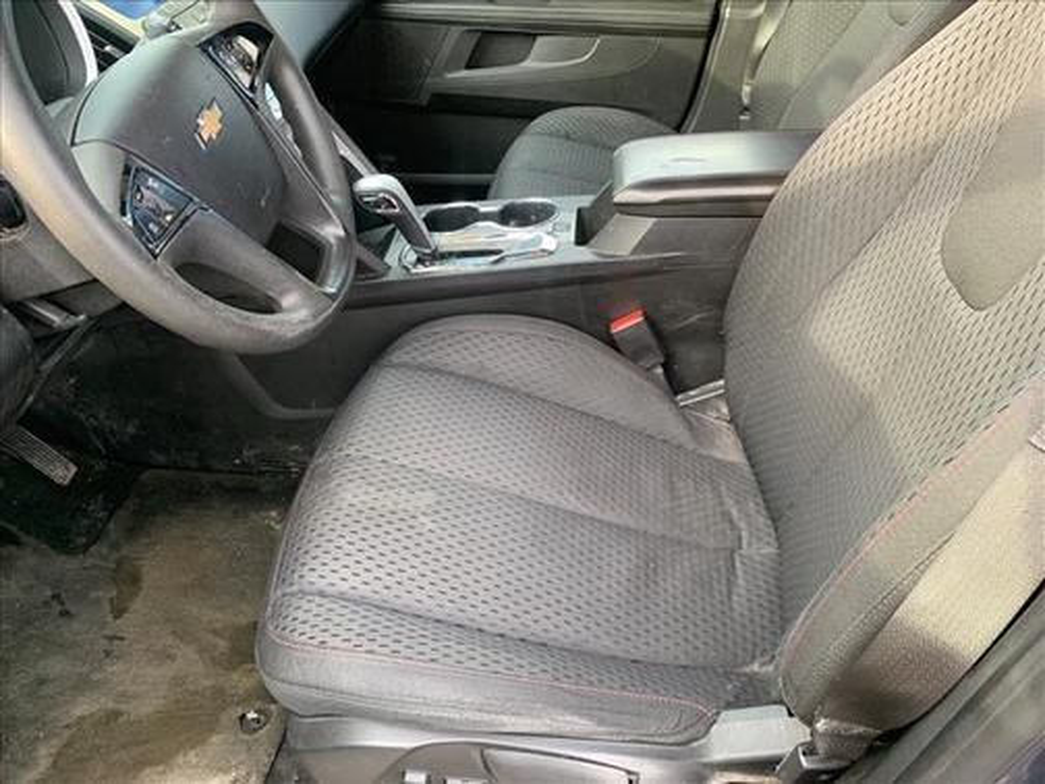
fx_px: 785
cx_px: 522
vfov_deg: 53.1
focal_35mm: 26
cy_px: 392
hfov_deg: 67.3
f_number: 1.8
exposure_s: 1/98
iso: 100
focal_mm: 4.25
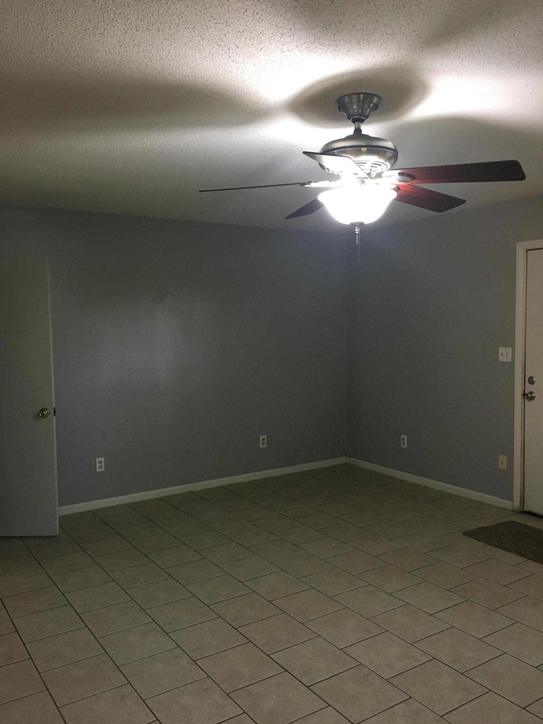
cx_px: 272
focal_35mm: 29
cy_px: 362
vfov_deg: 61.7
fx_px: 607
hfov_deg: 48.2
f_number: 2.2
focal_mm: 4.15
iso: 160
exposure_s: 1/30
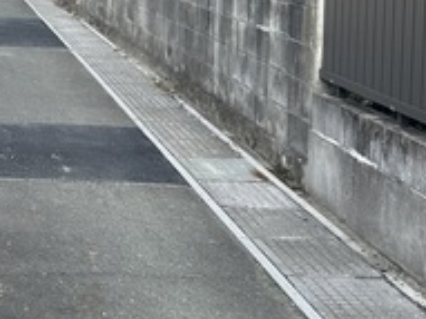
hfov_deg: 20.8
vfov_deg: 16.6
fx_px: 1070
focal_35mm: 87
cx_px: -103
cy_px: -9
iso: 50
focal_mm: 5.7
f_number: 1.5
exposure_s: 1/1838
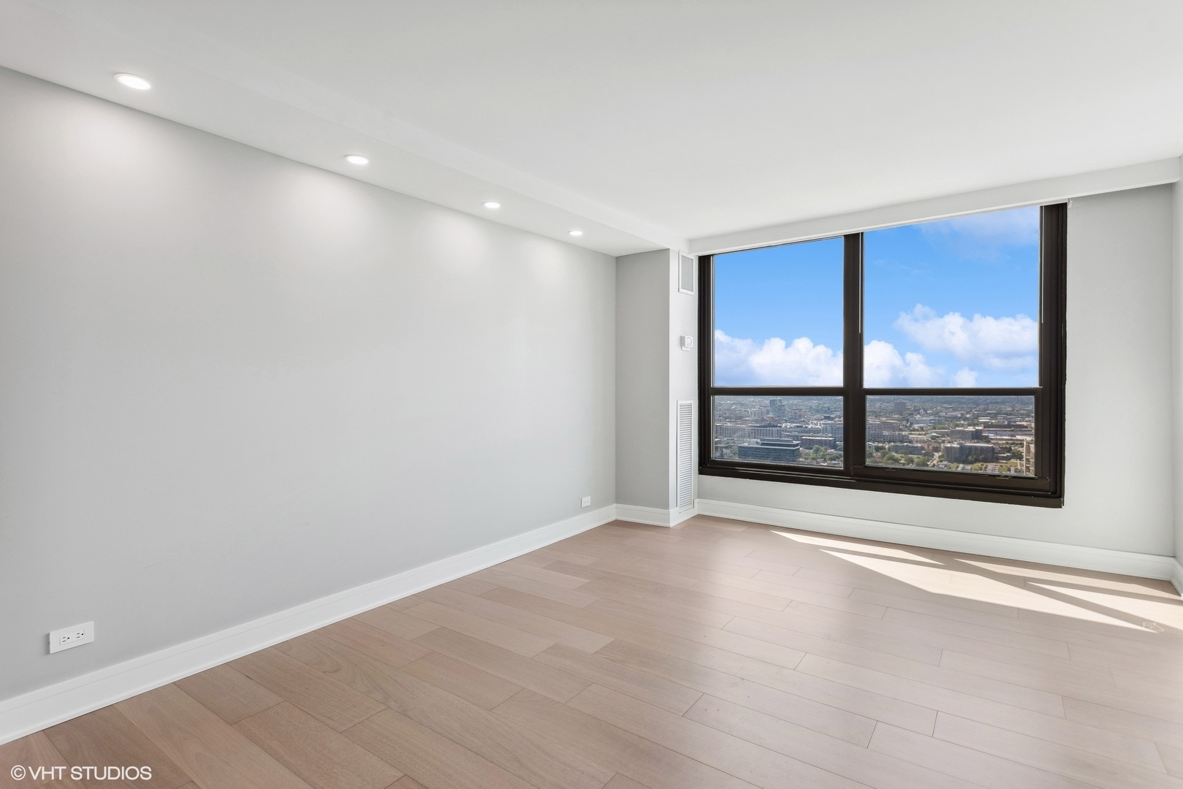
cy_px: 394
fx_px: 559
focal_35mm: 17
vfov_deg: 70.5
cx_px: 592
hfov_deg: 93.3
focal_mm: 17
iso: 400
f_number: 8
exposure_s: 1/60
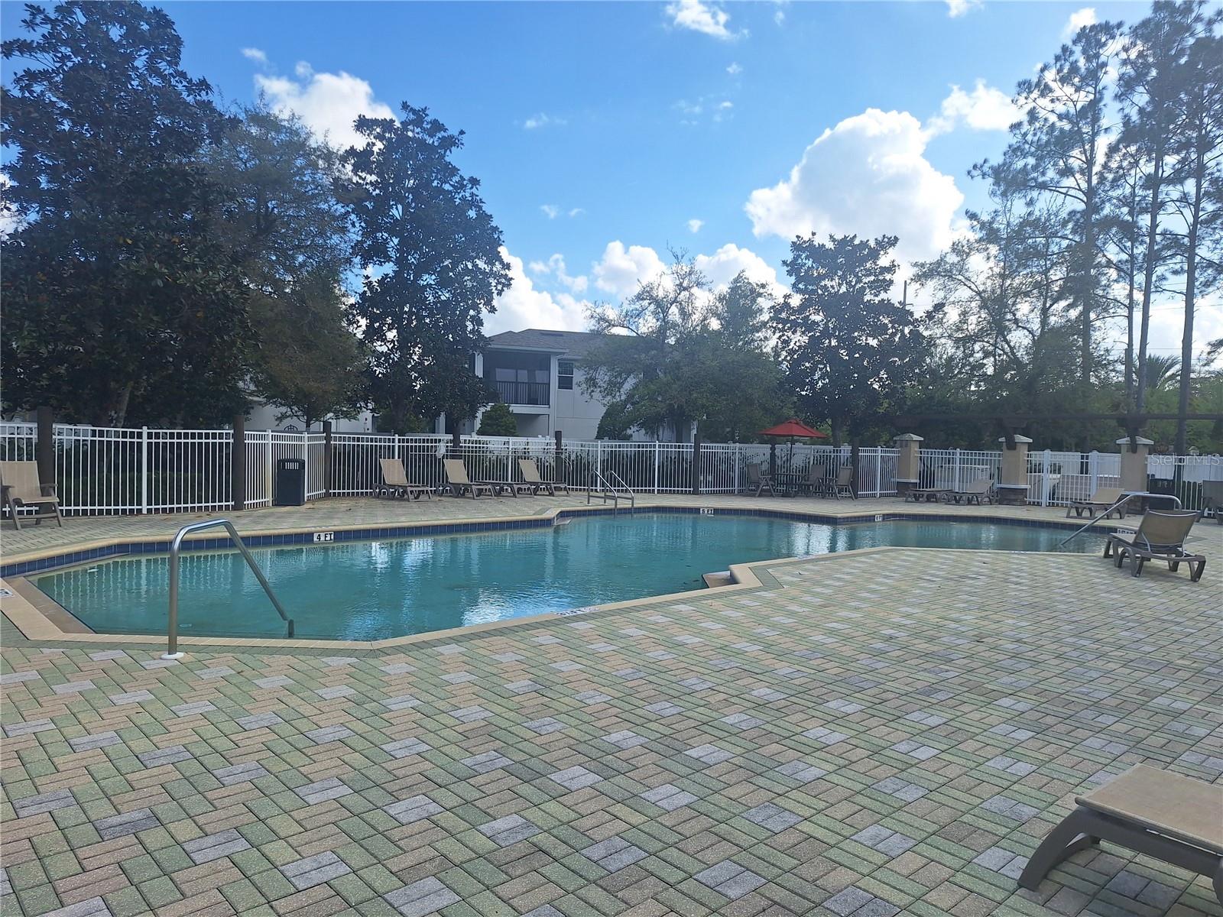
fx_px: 813
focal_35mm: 23
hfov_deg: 73.9
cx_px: 612
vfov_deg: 58.9
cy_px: 458
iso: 40
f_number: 1.8
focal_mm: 5.54
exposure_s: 1/2899
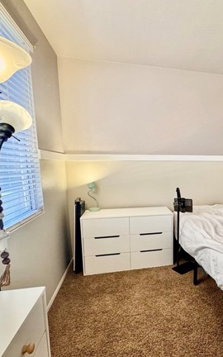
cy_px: 195
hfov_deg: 51.6
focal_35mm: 22
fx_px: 214
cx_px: 178
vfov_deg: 79.5
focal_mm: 2.22
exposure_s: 1/60
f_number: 2.2
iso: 200
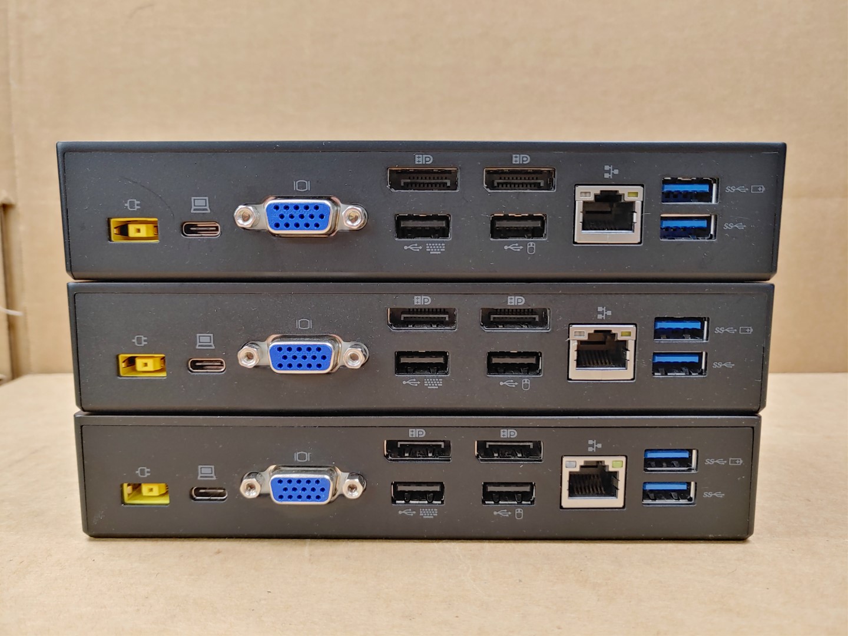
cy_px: 318
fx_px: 637
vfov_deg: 53.1
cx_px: 424
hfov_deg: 67.3
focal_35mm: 26
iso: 50
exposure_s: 1/60
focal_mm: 4.36
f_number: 1.8
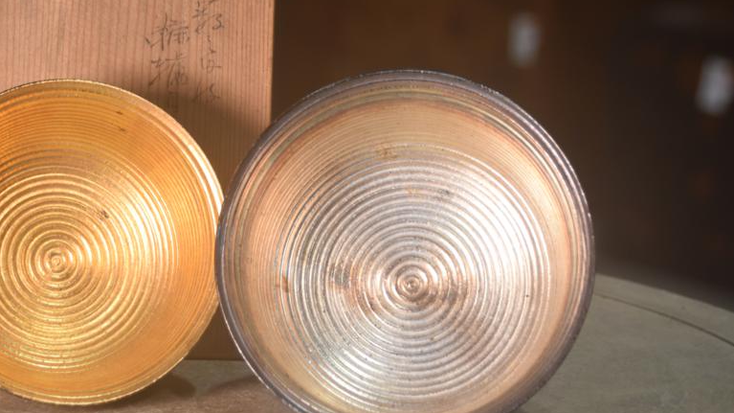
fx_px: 3892
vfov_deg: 6.1
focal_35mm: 200
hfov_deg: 10.8
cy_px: 183
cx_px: 226
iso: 450
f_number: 5.6
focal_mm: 90
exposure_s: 1/60
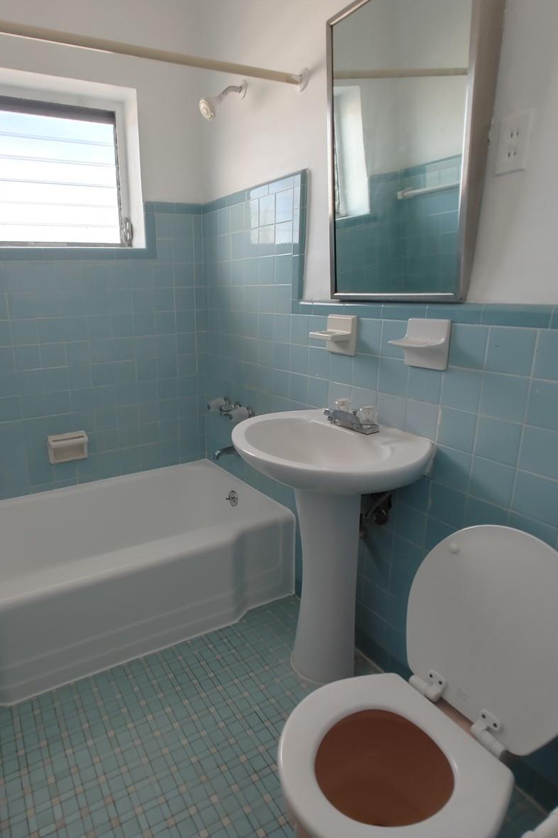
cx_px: 182
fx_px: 488
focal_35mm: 21
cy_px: 421
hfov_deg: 58.0
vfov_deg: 81.2
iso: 50
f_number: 1.9
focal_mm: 1.78
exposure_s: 1/50
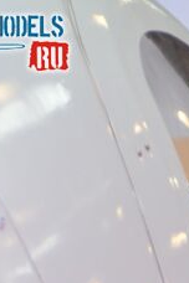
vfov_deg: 4.3
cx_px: 270
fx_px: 3709
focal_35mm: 471
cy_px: 614
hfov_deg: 2.9
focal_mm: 70
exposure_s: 1/160
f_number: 2.8
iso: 400
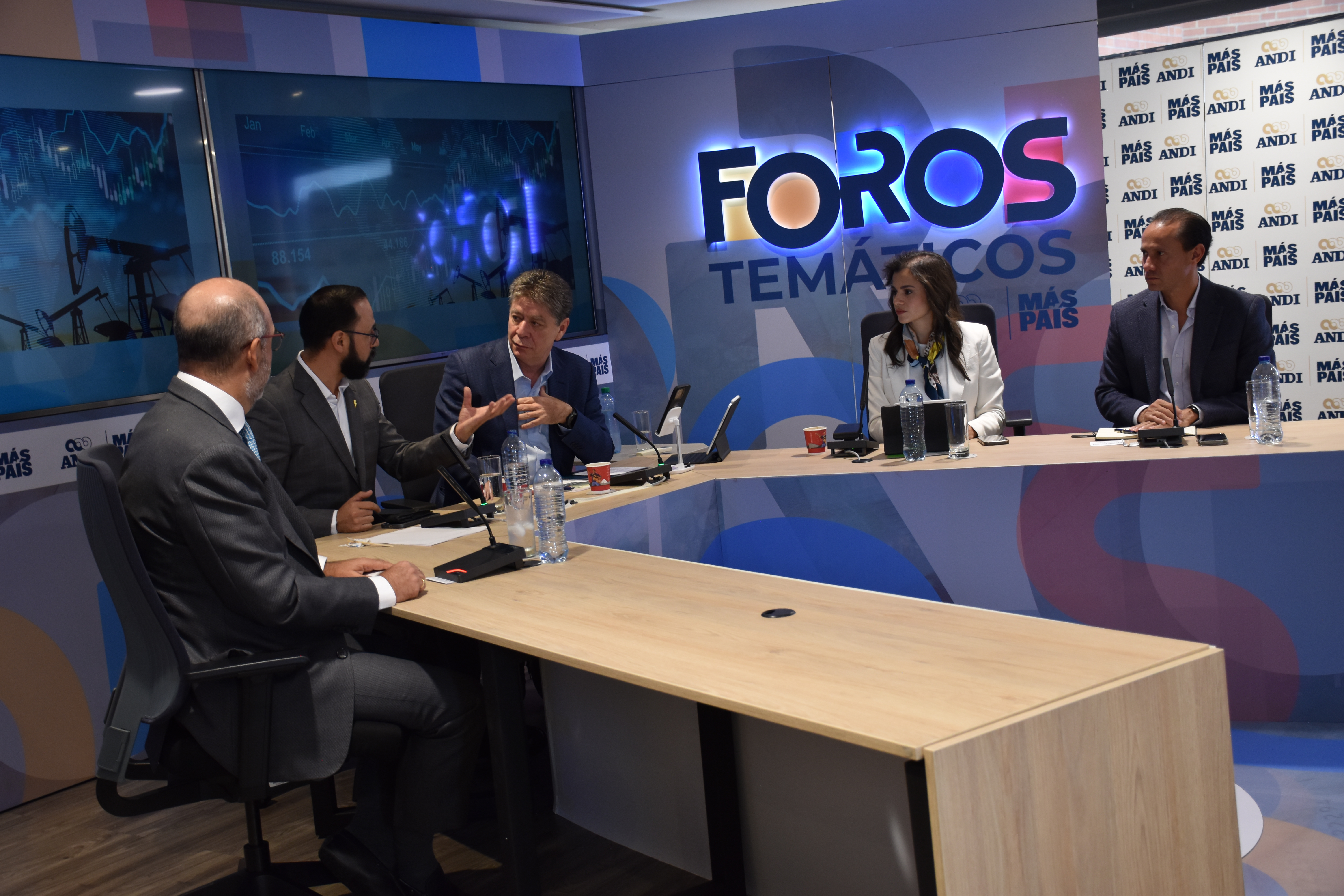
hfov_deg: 43.6
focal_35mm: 45
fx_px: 1680
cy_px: 448
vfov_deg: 29.9
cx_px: 672
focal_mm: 30
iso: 560
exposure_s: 1/30
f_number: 4
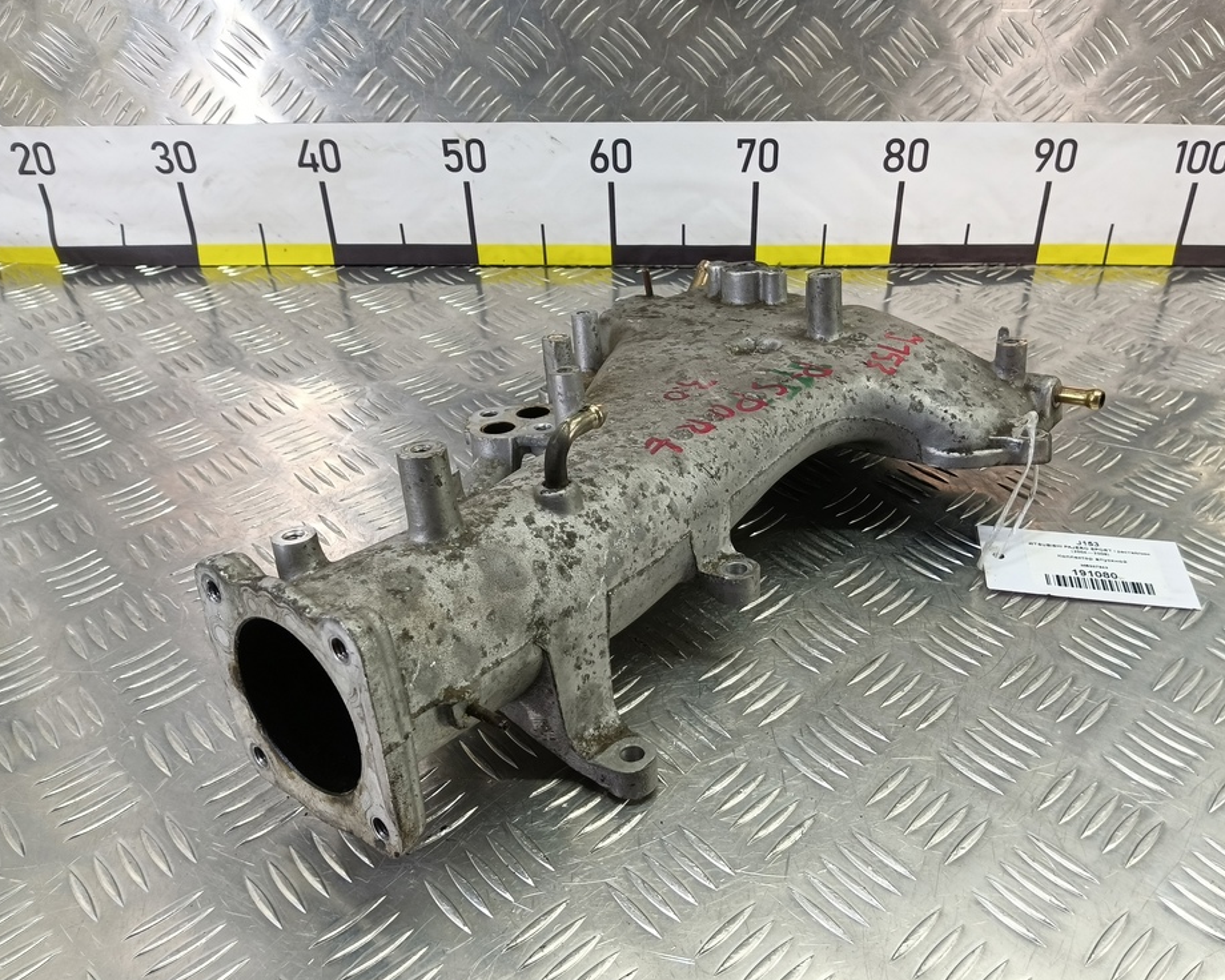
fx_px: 906
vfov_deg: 56.8
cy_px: 510
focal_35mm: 25
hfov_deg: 67.9
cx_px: 672
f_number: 1.6
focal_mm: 4.11
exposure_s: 1/50
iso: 117
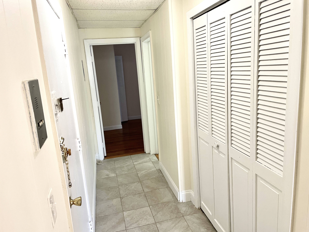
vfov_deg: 53.1
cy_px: 116
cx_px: 154
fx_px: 232
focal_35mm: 26
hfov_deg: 67.3
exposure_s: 1/60
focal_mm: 4.2
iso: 100
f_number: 1.6
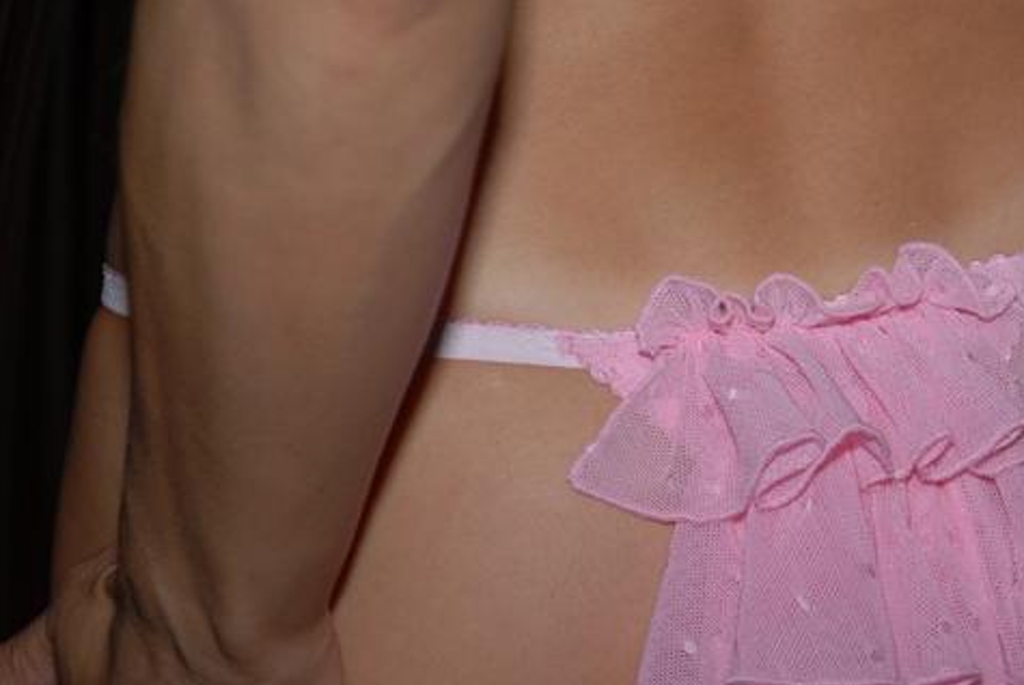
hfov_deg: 11.9
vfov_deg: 8.0
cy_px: 319
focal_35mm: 172
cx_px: 651
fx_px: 4889
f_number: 5.6
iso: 250
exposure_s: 1/60
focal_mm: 85
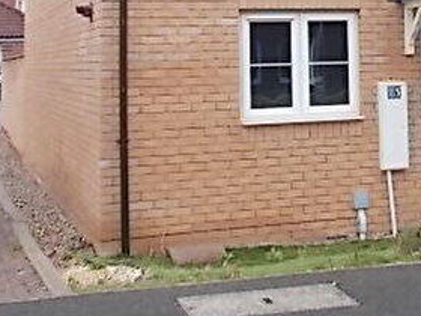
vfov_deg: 16.7
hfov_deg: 22.6
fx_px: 1034
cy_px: -47
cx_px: 352
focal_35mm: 85
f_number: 3.6
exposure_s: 1/125
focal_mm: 6
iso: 80
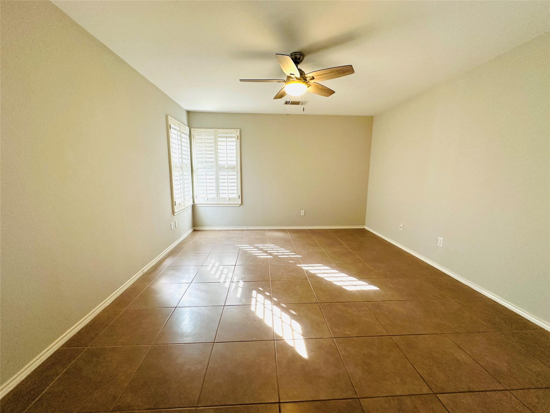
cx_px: 275
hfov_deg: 102.1
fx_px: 222
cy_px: 206
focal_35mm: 14
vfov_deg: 85.7
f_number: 2.2
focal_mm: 2.22
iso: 250
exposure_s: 1/120
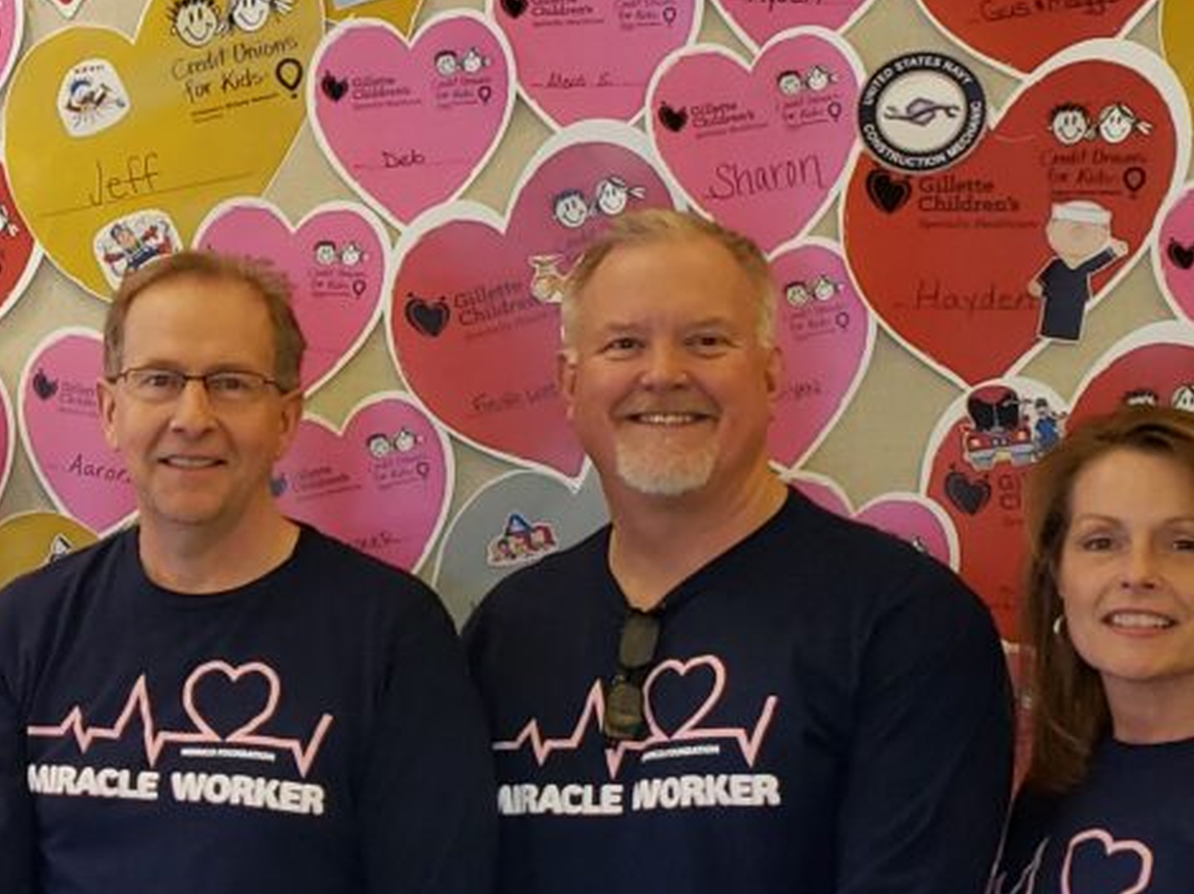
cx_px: -269
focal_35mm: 85
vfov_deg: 17.3
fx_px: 2930
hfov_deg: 21.3
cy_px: 554
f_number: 2.4
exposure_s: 1/20
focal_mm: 4.3
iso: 125
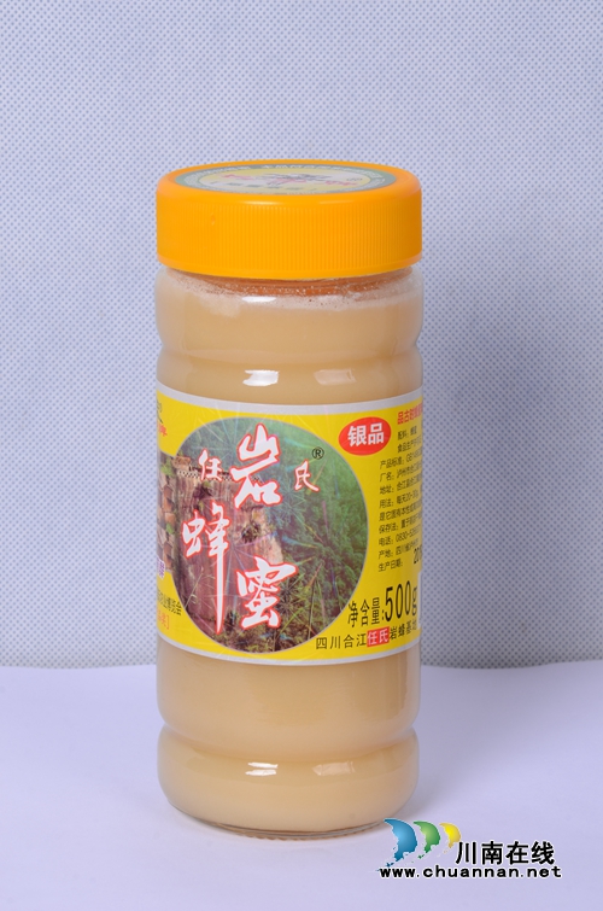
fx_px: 3975
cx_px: 302
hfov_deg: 8.7
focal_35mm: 158
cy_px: 456
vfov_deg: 13.1
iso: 100
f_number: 14
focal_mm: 105
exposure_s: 1/125
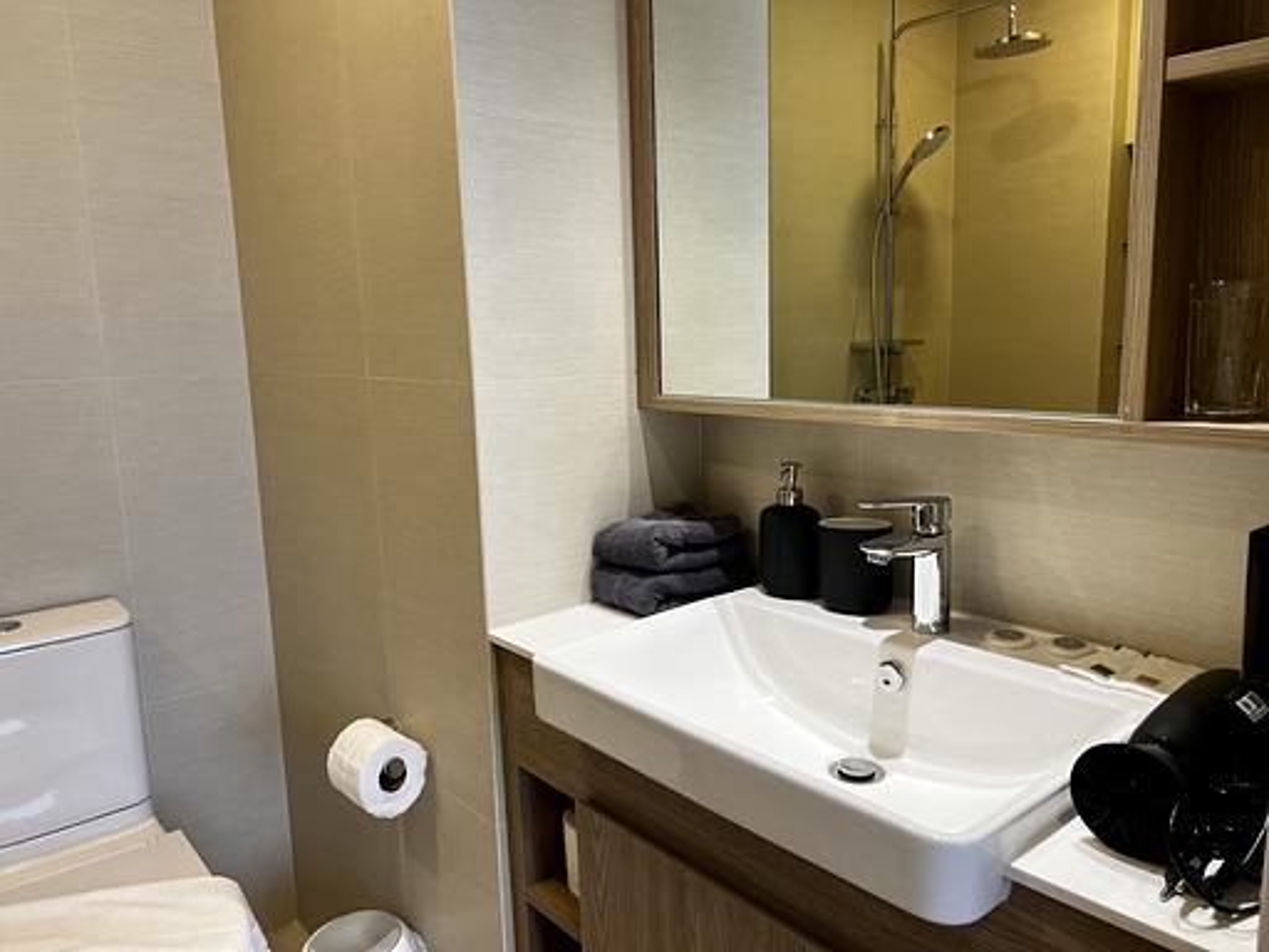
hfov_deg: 67.3
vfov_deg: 53.1
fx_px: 953
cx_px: 634
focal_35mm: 26
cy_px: 476
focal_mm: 5.7
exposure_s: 1/100
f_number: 1.5
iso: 64
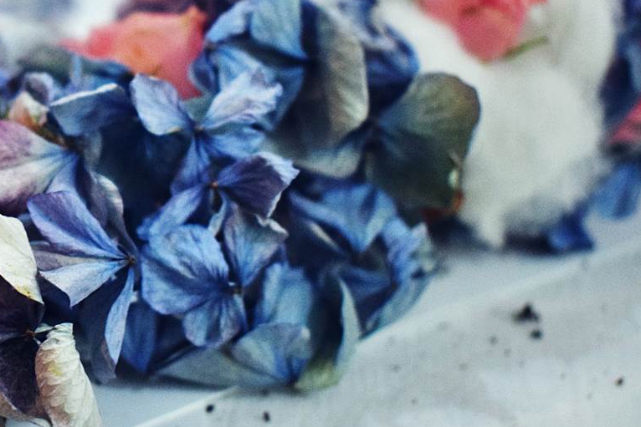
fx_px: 1674
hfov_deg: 21.0
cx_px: 3
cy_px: 203
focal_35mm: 94
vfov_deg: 14.6
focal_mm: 30
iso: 1600
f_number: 4.2
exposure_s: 1/60
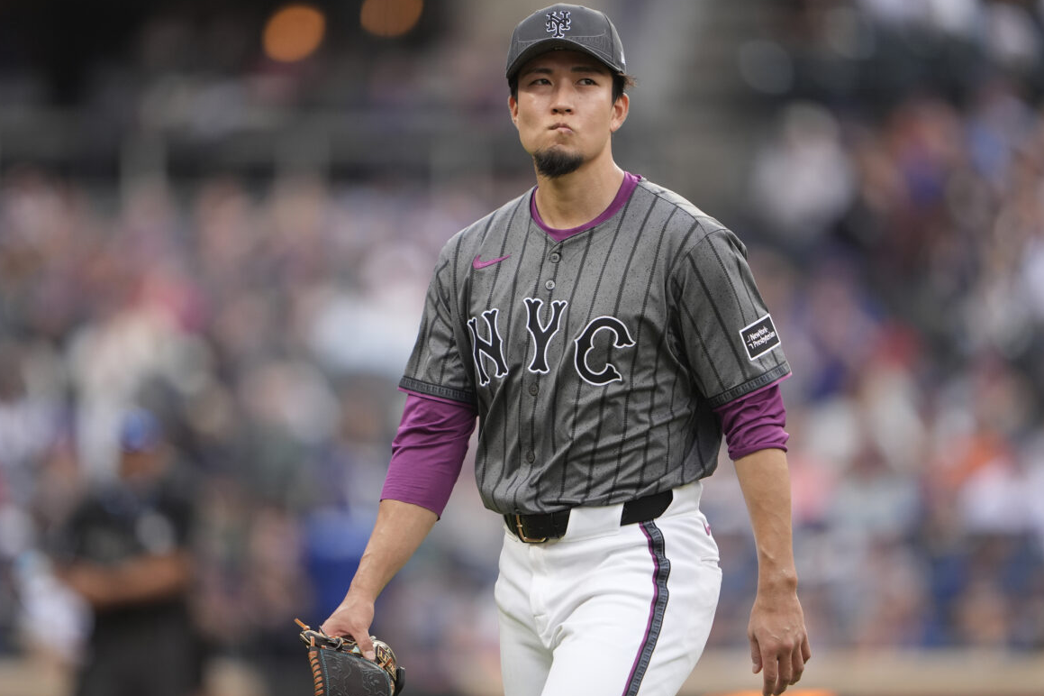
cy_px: 339
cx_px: 538
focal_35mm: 421
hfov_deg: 4.9
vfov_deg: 3.3
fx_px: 12205
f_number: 2.8
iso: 1000
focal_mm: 400
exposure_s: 1/2500
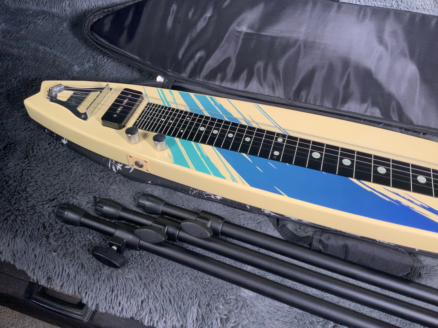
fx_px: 380
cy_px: 164
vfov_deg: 46.8
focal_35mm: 30
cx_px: 216
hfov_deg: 60.0
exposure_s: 1/104
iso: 64
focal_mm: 3
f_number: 1.8
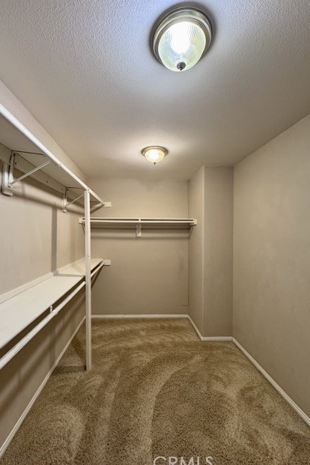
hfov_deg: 77.2
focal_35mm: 15
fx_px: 194
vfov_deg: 100.4
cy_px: 234
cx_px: 143
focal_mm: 2.22
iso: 250
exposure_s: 1/60
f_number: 2.2
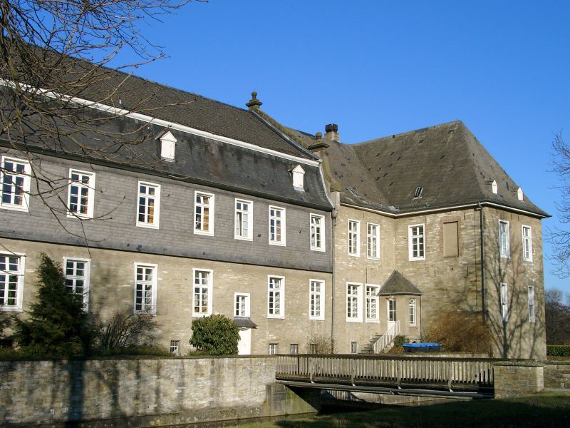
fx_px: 741
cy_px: 214
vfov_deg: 32.2
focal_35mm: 45
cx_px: 285
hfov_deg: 42.1
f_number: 5.6
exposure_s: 1/493
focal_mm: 9.29
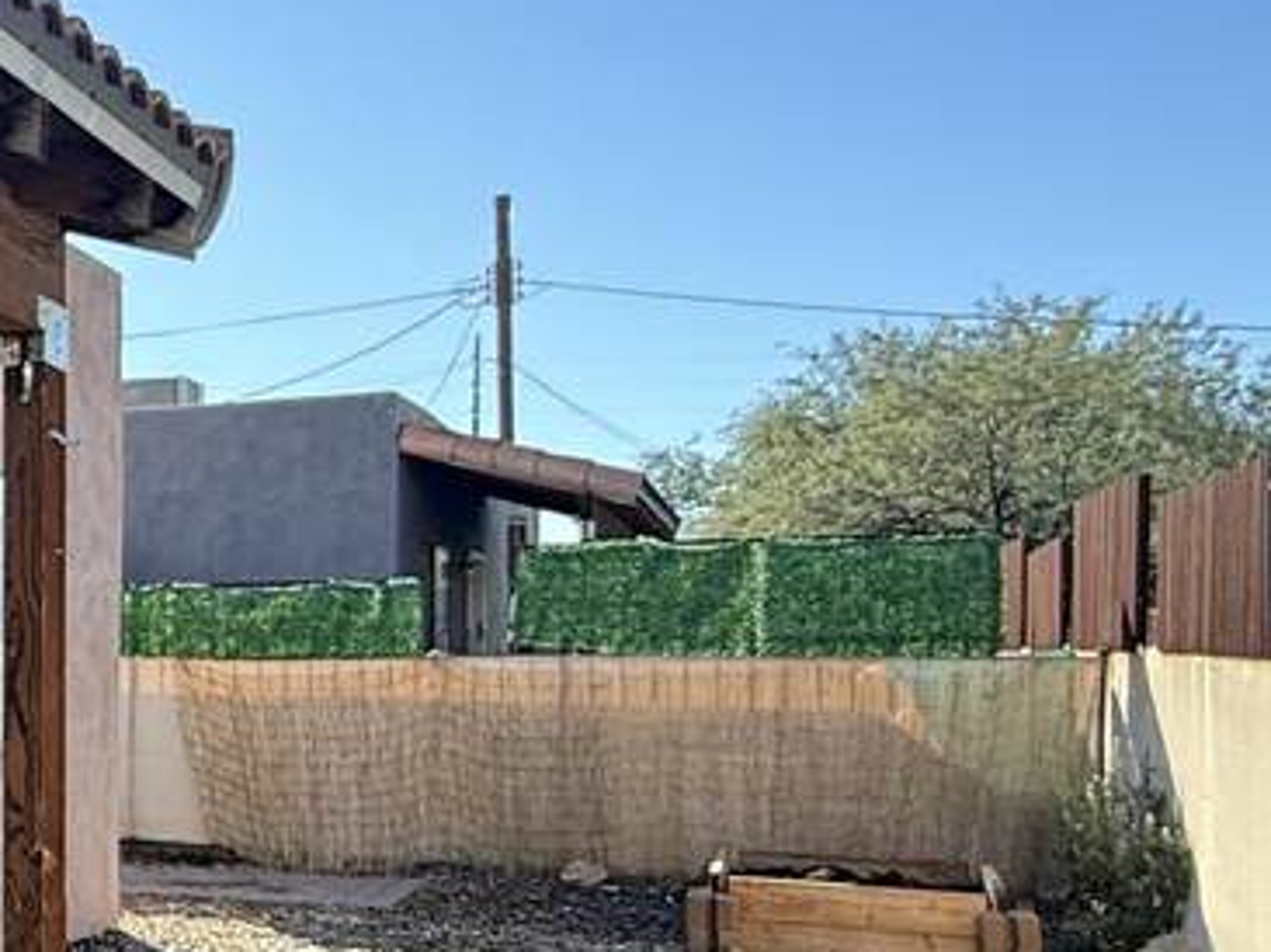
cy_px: 629
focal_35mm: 49
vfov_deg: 29.5
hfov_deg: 30.5
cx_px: -392
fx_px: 1798
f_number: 2.2
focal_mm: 2.22
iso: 64
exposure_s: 1/579
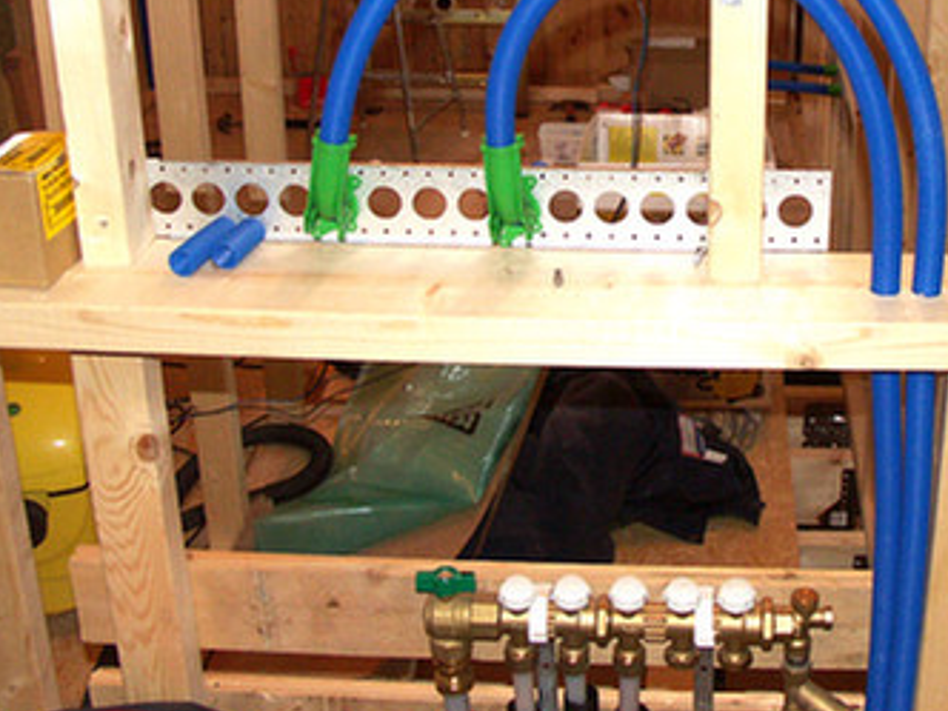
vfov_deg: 26.7
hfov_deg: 35.1
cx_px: 654
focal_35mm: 54
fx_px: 1479
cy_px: 183
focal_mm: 7.21
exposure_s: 1/50
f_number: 2.8
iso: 200
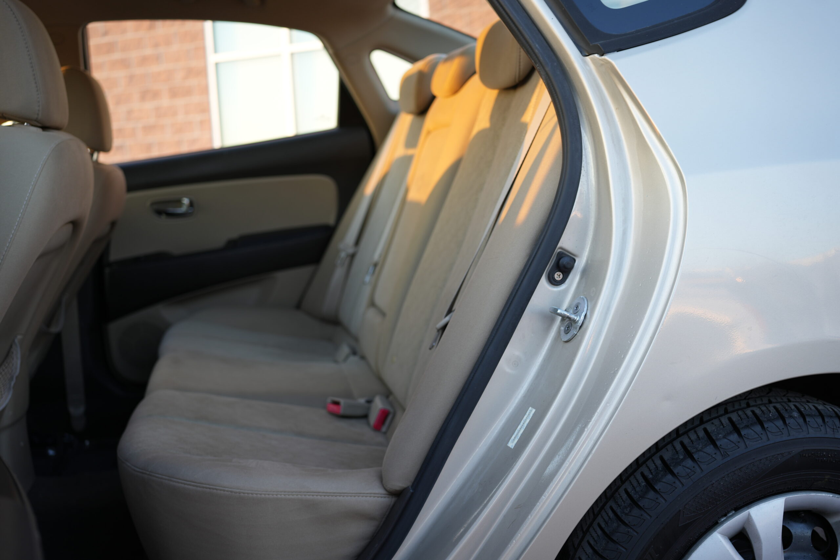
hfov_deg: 54.4
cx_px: 420
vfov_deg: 37.9
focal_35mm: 35
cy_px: 280
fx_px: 817
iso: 100
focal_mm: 35
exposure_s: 1/40
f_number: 2.8
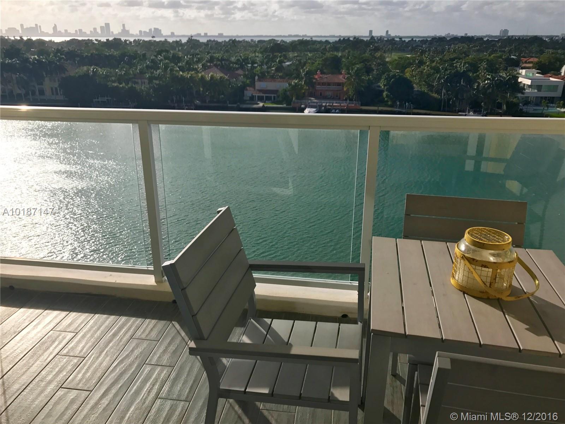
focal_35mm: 28
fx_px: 457
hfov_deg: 63.4
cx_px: 282
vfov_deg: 49.7
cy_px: 212
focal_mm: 3.99
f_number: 1.8
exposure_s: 1/4367
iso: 20
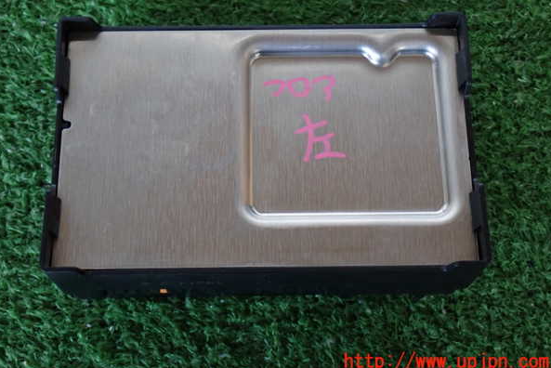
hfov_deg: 32.9
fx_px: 934
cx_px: 275
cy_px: 164
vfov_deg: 22.3
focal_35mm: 61
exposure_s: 1/60
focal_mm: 10.35
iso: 500
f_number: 3.5
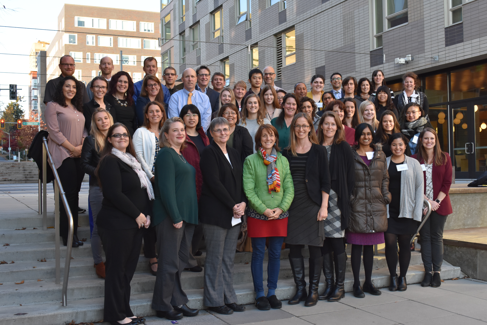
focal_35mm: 44
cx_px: 244
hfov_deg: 45.0
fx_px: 588
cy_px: 162
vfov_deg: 30.8
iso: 800
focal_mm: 29
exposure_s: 1/200
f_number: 7.1
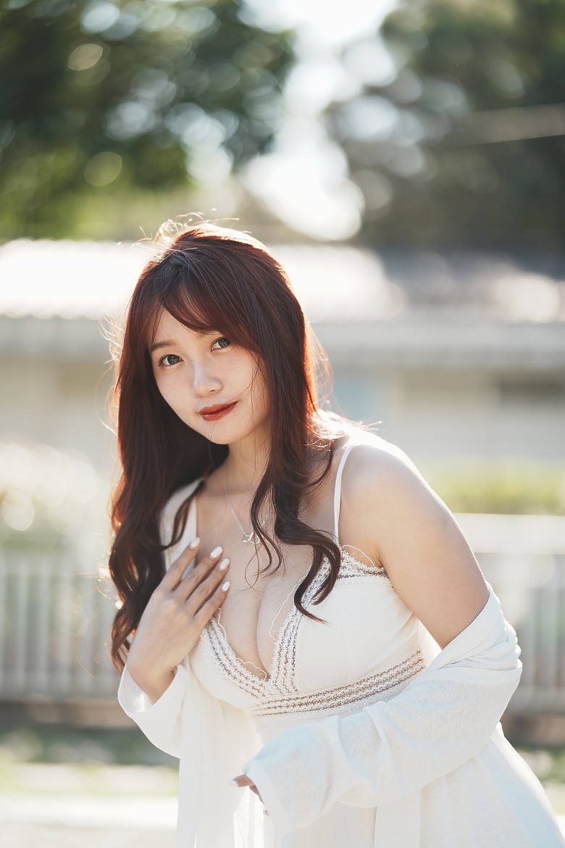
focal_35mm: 85
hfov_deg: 16.1
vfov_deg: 23.9
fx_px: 2001
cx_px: 282
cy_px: 424
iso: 100
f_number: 1.4
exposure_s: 1/2000
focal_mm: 85
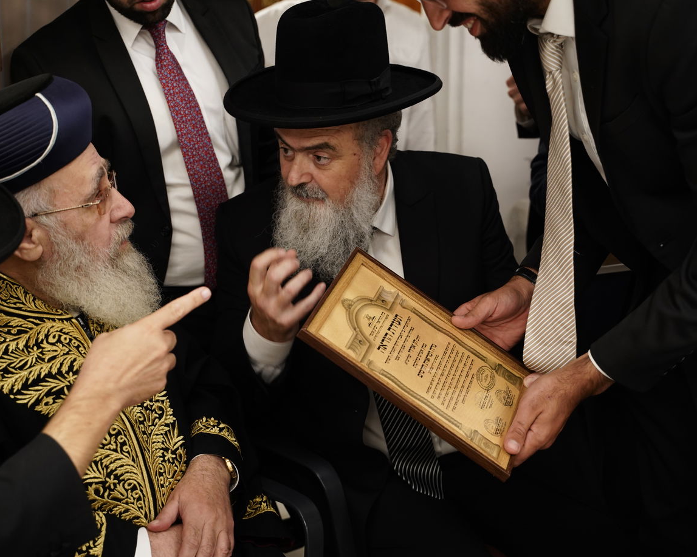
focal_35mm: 55
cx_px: 297
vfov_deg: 27.6
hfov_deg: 34.1
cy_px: 283
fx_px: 1134
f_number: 3.5
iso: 2000
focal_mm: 48
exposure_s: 1/160
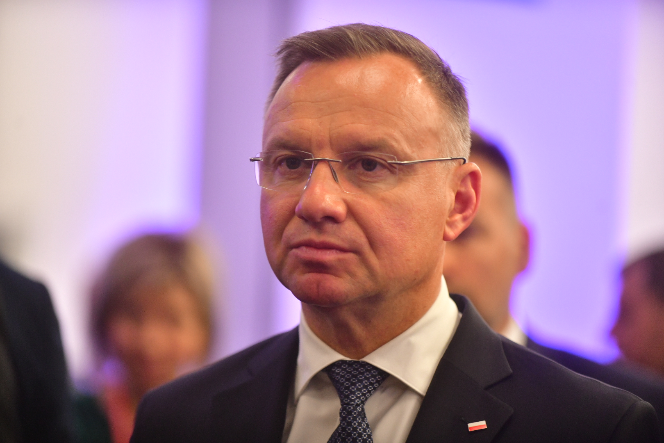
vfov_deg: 8.6
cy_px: 222
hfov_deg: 12.8
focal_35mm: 160
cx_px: 332
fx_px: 2951
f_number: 2.8
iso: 1800
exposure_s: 1/200
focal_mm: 160
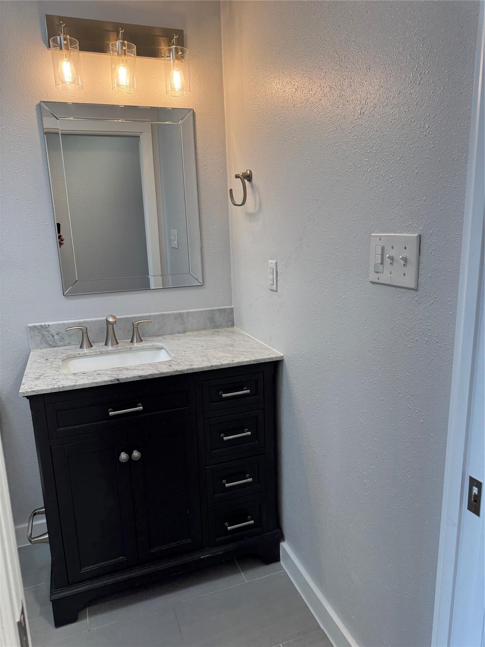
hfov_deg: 56.8
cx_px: 242
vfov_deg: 71.6
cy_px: 324
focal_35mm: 24
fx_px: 448
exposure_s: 1/120
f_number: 1.78
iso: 64
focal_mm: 6.76
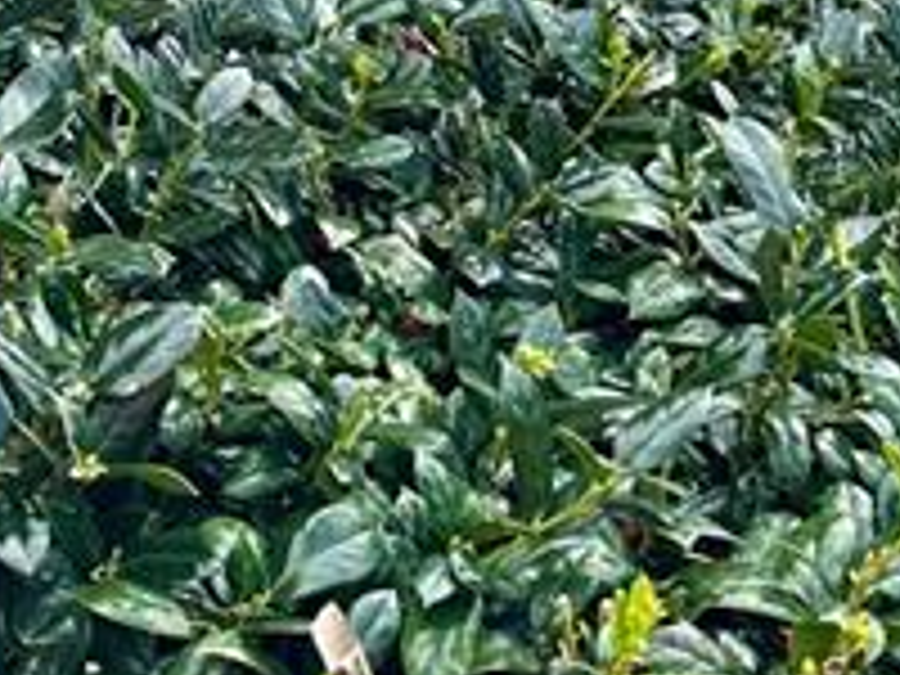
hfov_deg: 16.0
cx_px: 292
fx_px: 3198
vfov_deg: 11.7
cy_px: -202
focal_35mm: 123
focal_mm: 6.86
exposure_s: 1/1119
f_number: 1.78
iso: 80
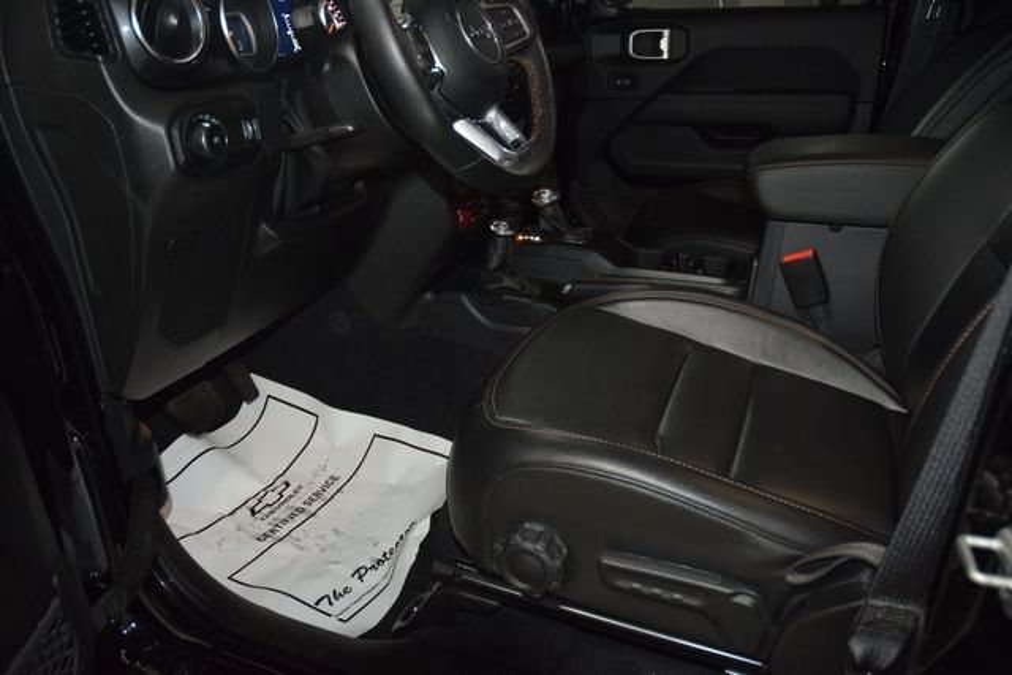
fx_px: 759
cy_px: 338
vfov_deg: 48.0
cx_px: 506
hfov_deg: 67.4
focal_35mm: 27
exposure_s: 1/100
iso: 1600
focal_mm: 18
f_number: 3.5
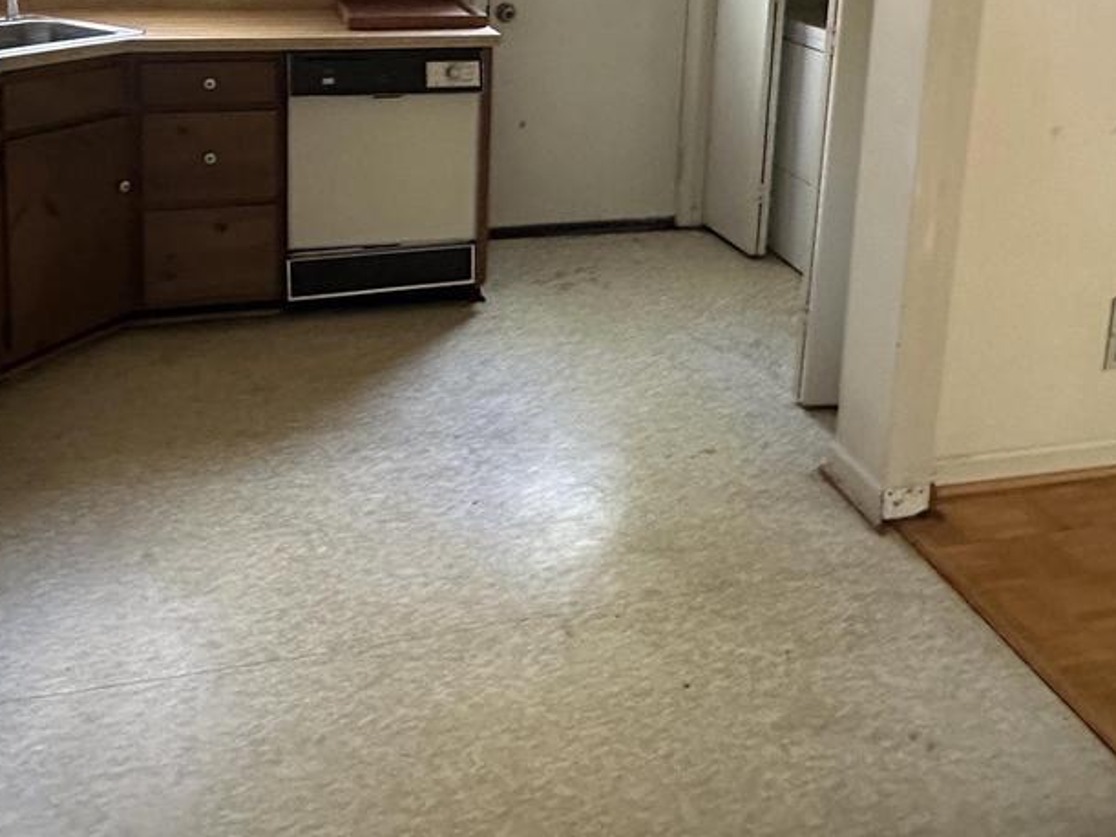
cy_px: 40
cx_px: 499
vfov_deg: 39.0
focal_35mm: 33
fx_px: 1064
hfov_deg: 55.2
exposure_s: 1/60
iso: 1000
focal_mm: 2.22
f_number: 2.2
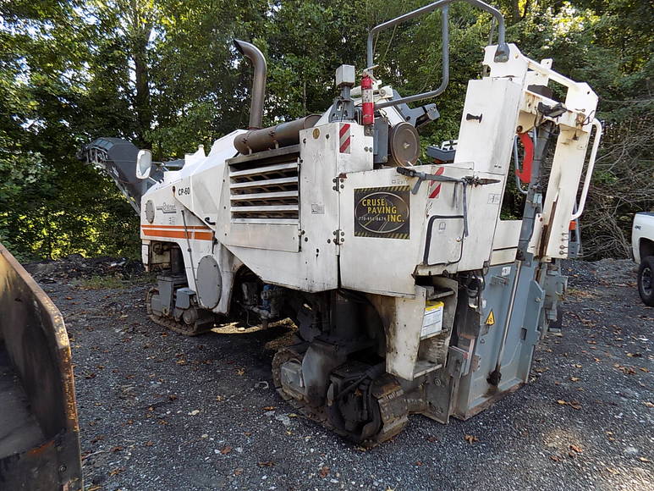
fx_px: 435
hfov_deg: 73.9
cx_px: 327
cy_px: 246
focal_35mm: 23
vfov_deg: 58.9
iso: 80
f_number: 3.1
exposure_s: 1/80
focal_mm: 4
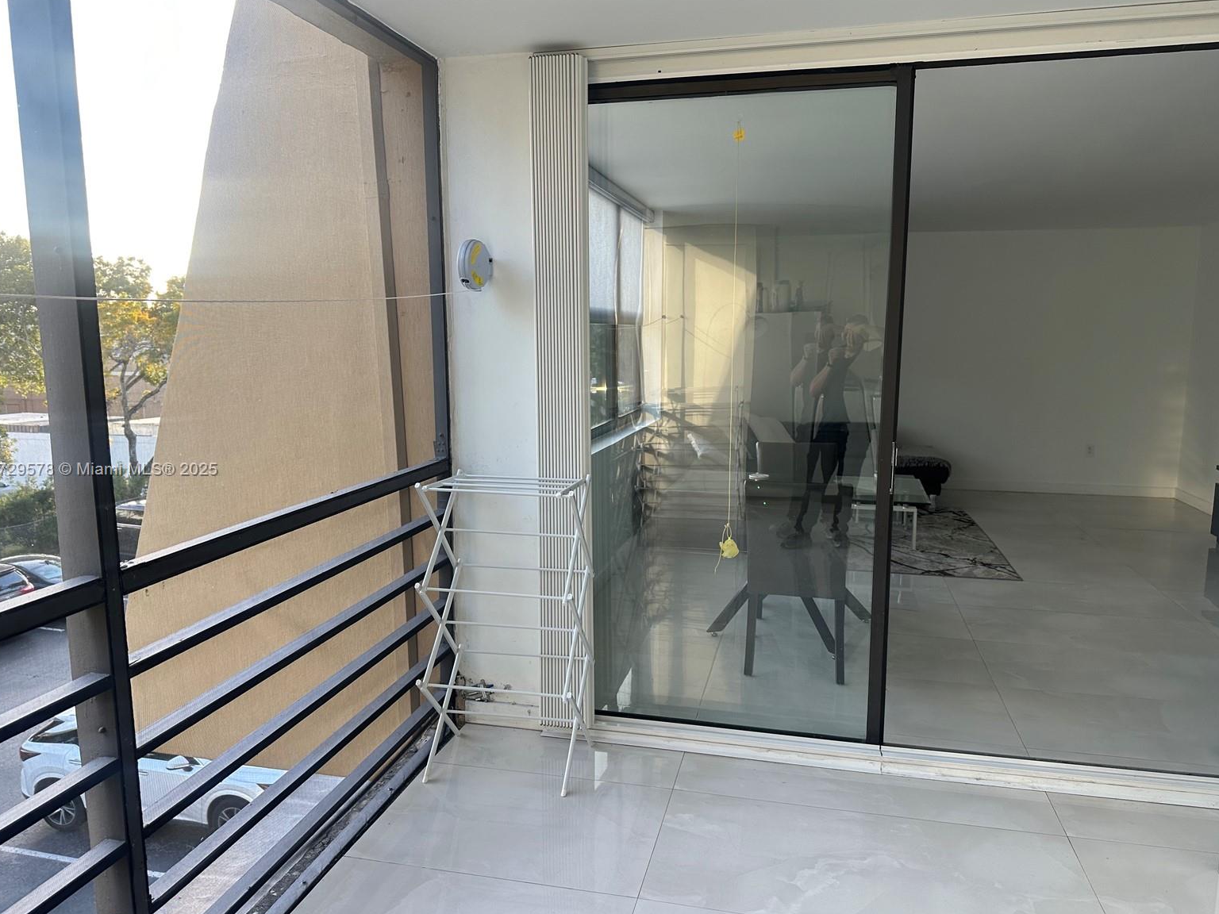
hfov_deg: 69.4
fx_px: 880
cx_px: 598
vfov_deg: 54.9
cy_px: 470
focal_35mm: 25
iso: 100
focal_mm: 6.86
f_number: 1.78
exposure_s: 1/145
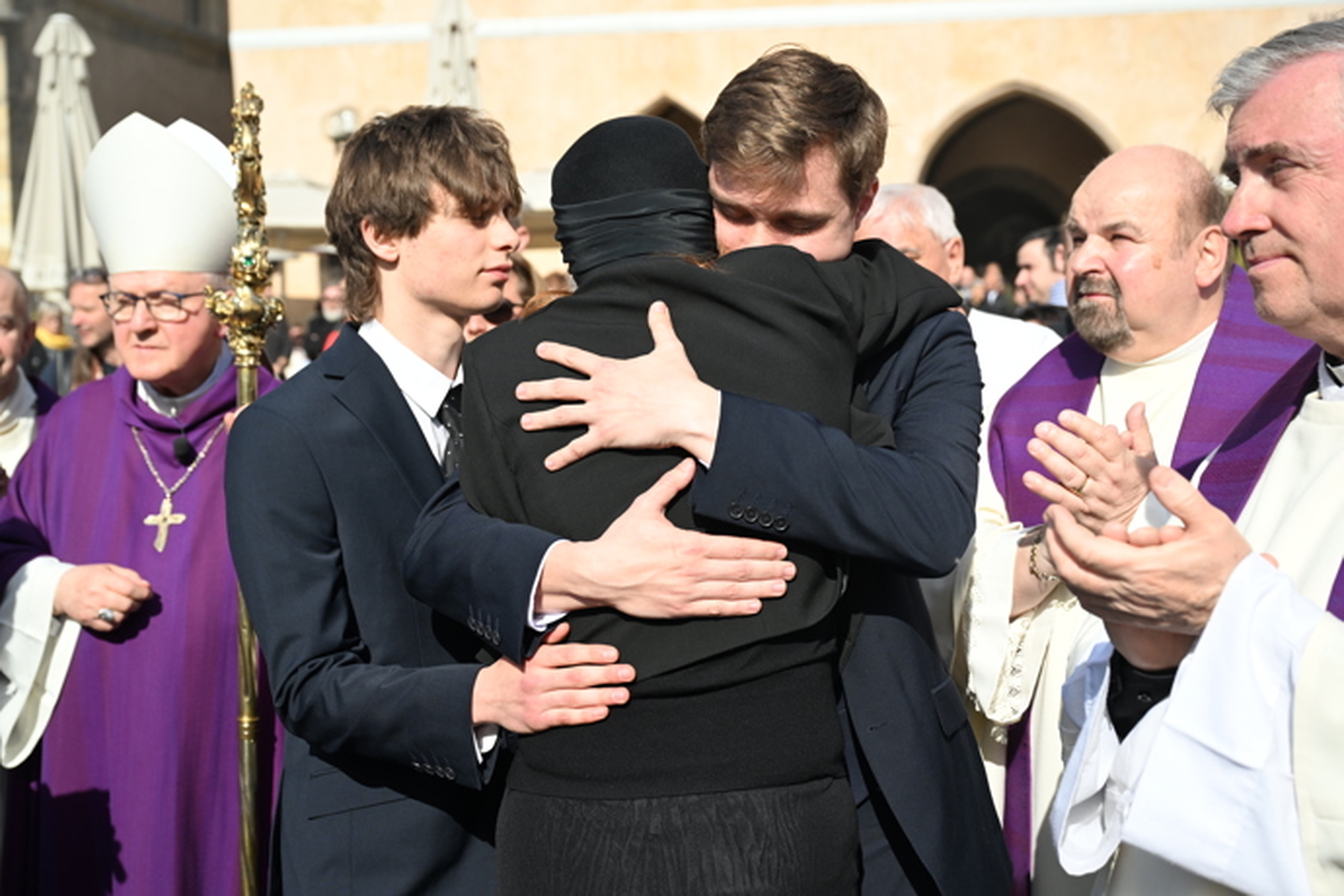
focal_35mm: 43
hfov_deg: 45.4
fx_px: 1605
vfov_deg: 31.2
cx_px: 672
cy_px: 448
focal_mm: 43
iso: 500
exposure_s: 1/3200
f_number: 4.5
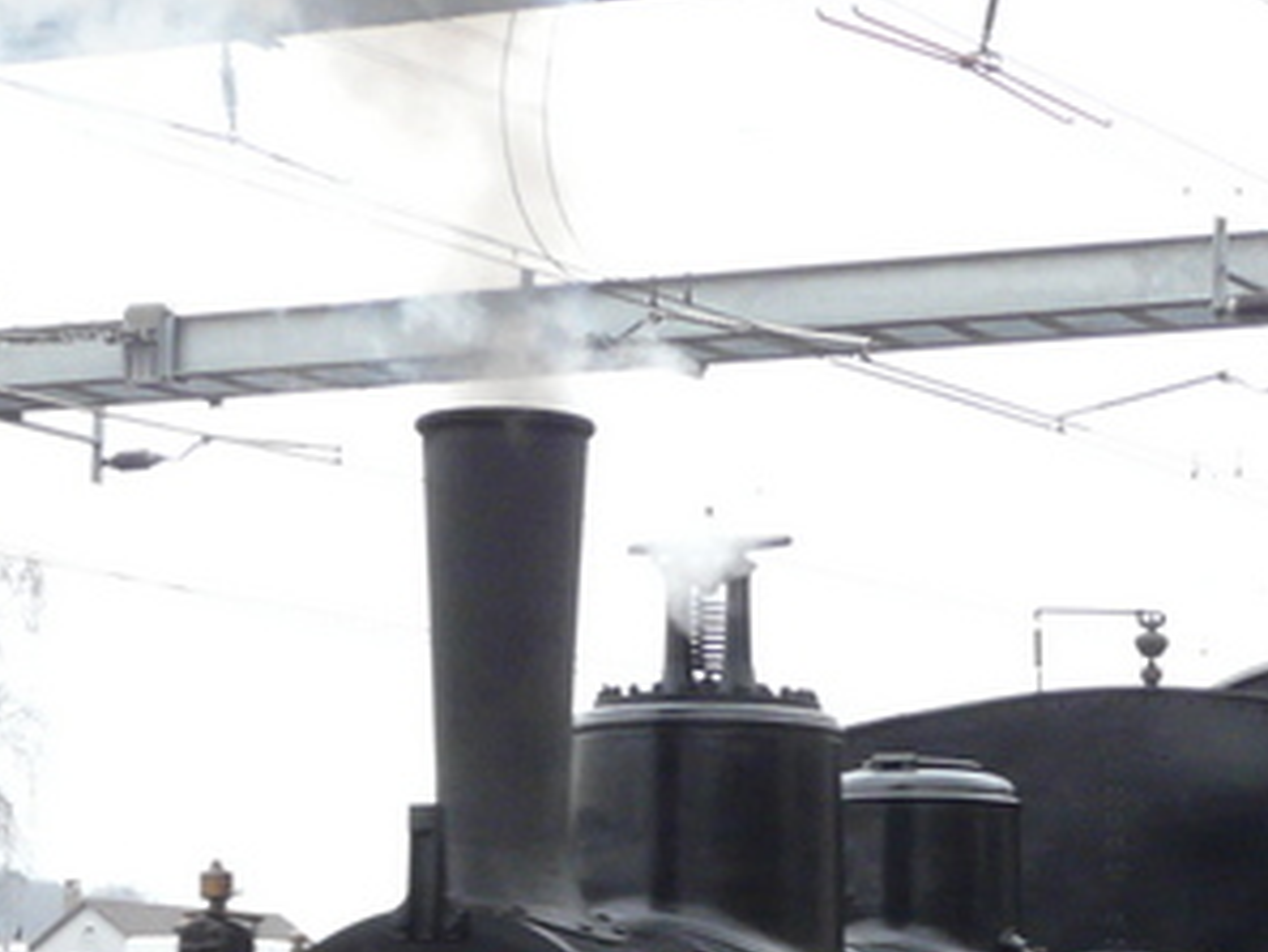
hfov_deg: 15.1
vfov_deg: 11.4
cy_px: 1076
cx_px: 1302
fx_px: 4691
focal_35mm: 128
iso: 160
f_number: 4
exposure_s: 1/160
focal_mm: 6.3
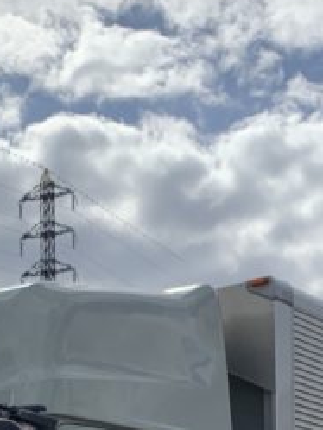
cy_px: 720
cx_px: 199
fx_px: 1330
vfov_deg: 16.1
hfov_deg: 13.8
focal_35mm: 107
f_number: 1.8
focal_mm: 4.25
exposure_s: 1/5128
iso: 25
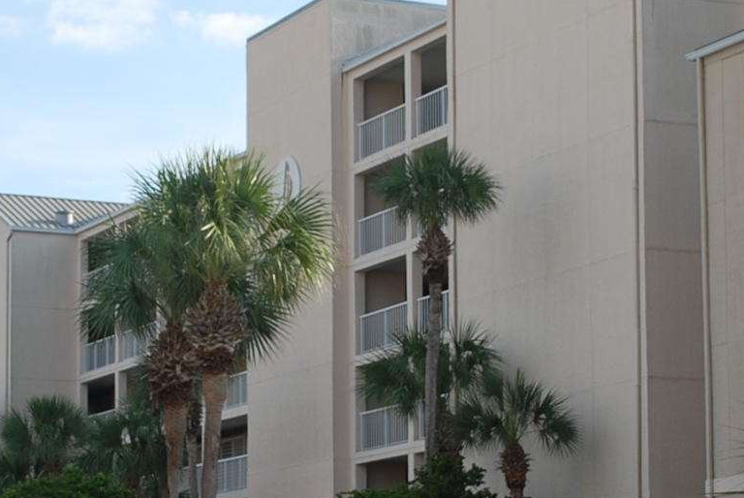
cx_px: 283
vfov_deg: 11.3
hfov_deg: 16.9
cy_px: 379
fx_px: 2503
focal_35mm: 121
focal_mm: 32
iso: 100
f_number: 5.6
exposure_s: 1/200
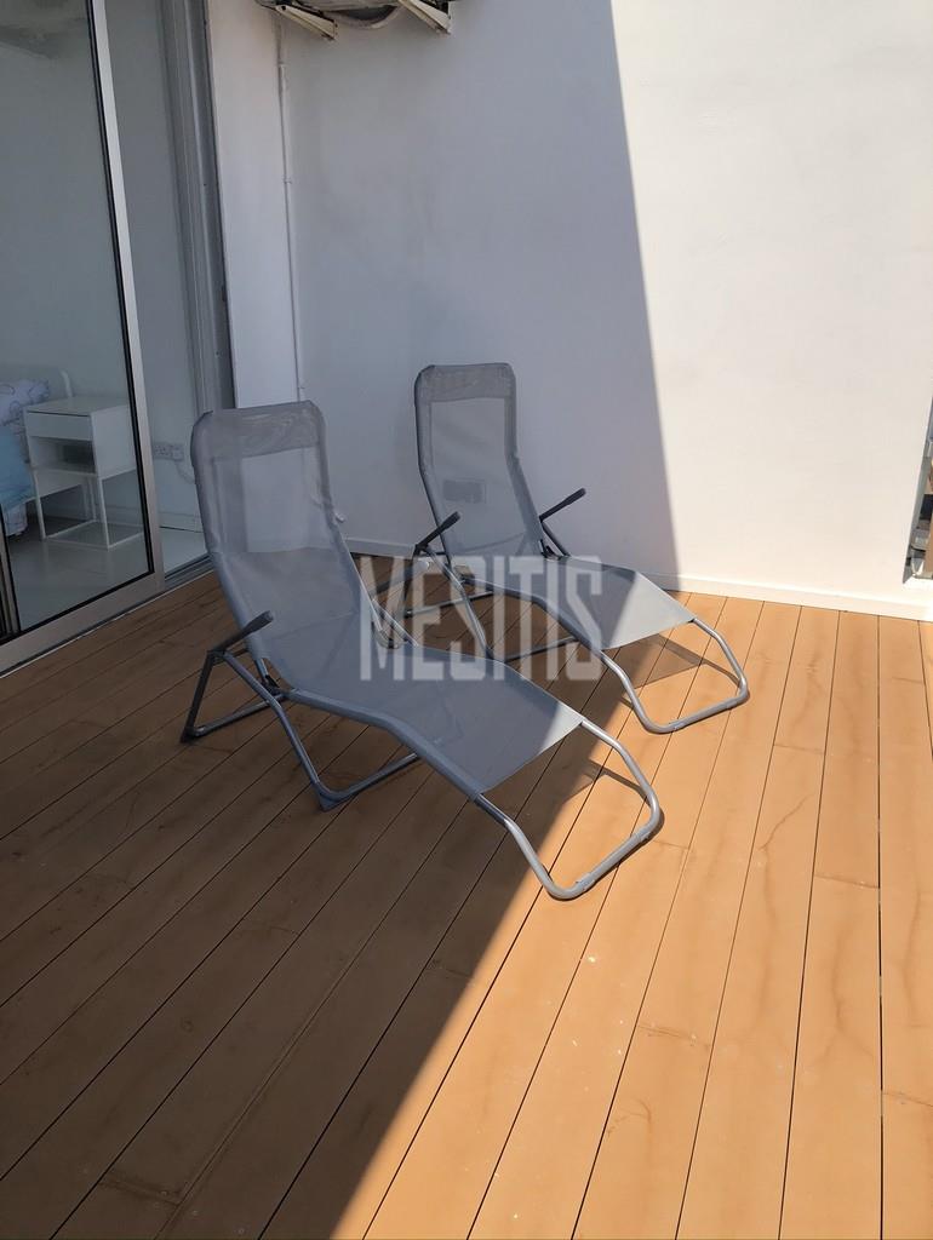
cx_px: 466
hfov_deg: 49.8
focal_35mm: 28
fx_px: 1005
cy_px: 620
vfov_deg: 63.4
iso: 20
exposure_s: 1/3003
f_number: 1.8
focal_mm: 3.99
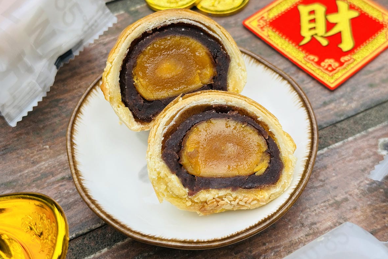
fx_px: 550
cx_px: 197
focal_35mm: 51
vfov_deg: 26.5
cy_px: 114
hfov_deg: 38.9
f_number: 1.78
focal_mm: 6.86
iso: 50
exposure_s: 1/150
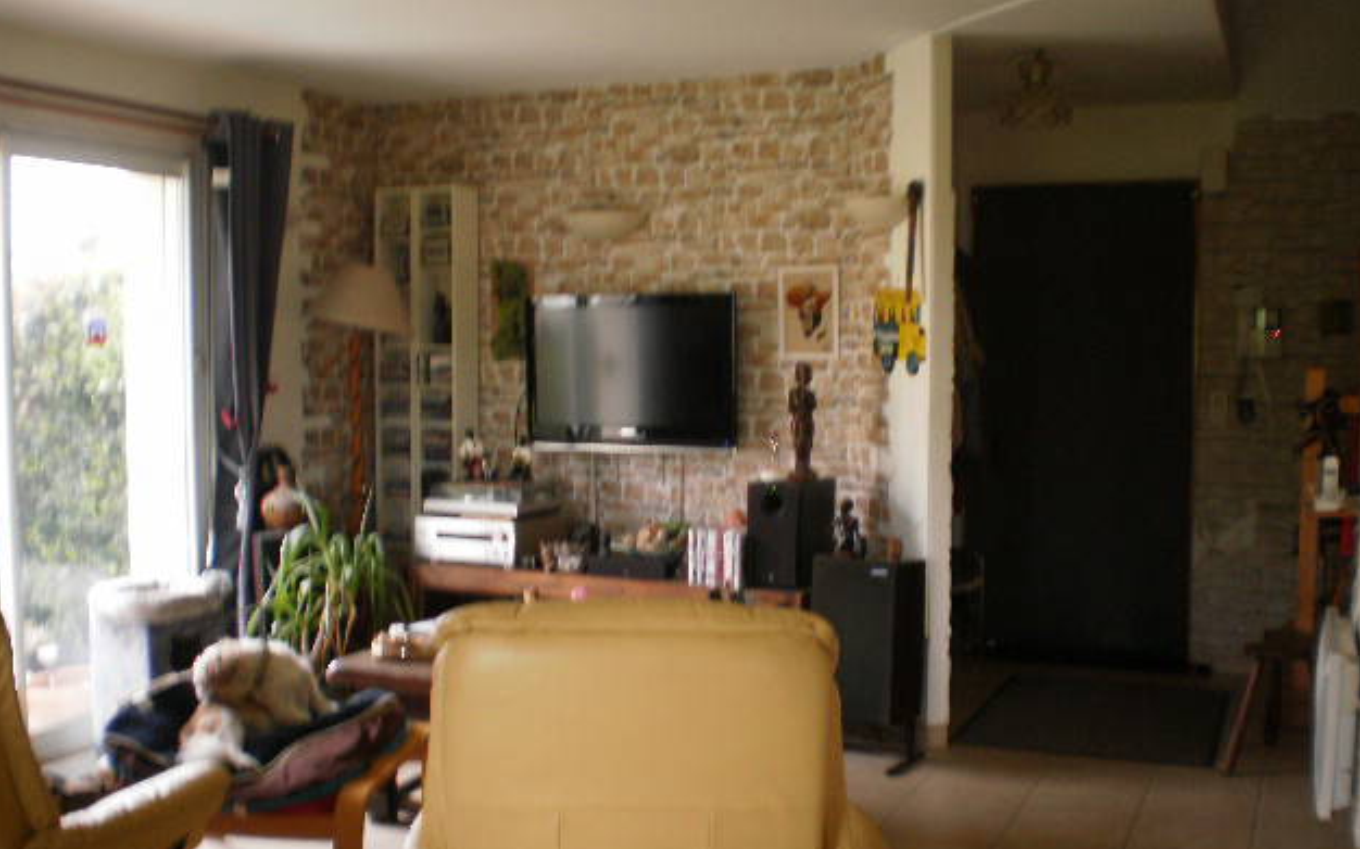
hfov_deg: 50.4
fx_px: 1445
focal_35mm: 39
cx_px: 673
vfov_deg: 32.7
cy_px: 499
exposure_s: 1/13
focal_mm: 6.3
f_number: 3.1
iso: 125
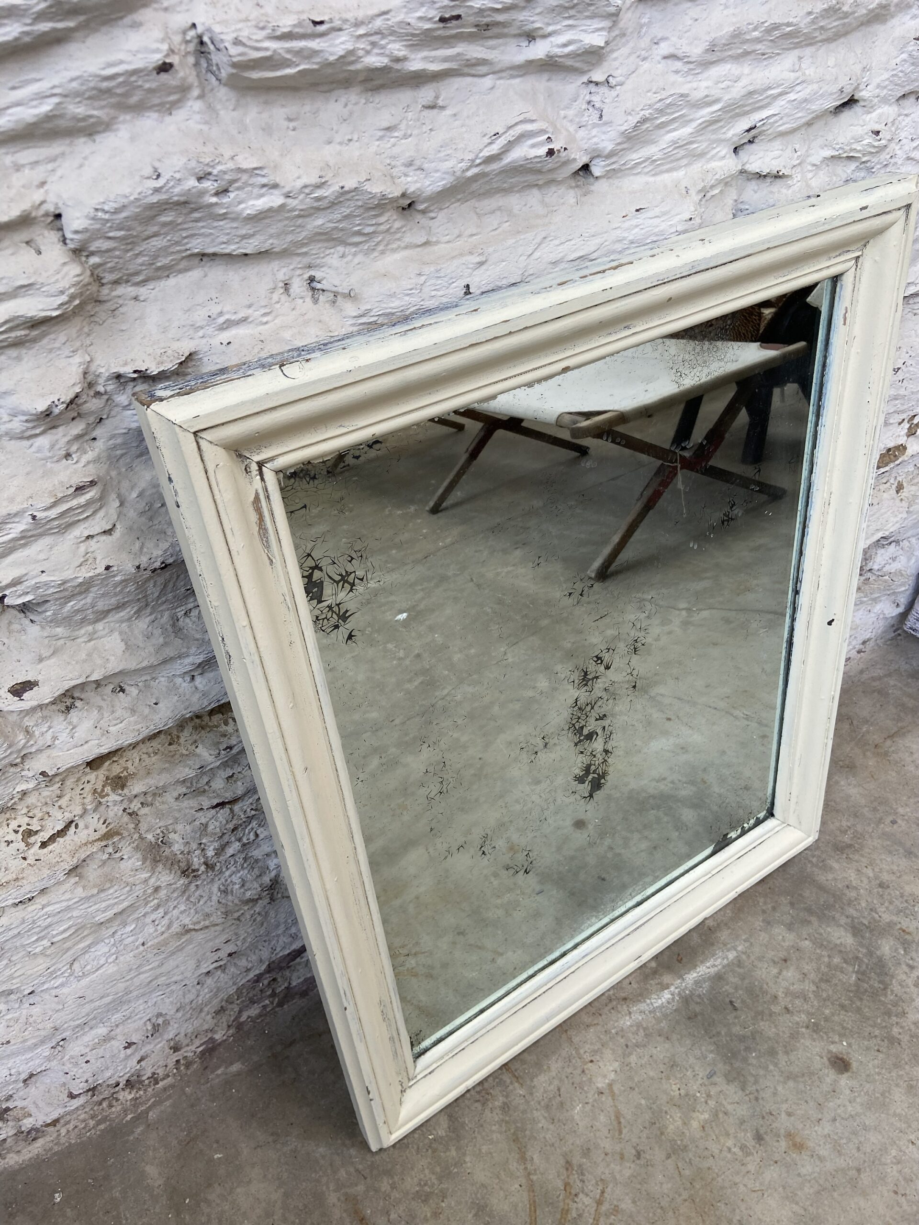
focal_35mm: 26
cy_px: 612
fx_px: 920
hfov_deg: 53.1
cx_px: 460
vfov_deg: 67.3
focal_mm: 4.25
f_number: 1.8
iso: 50
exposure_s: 1/122
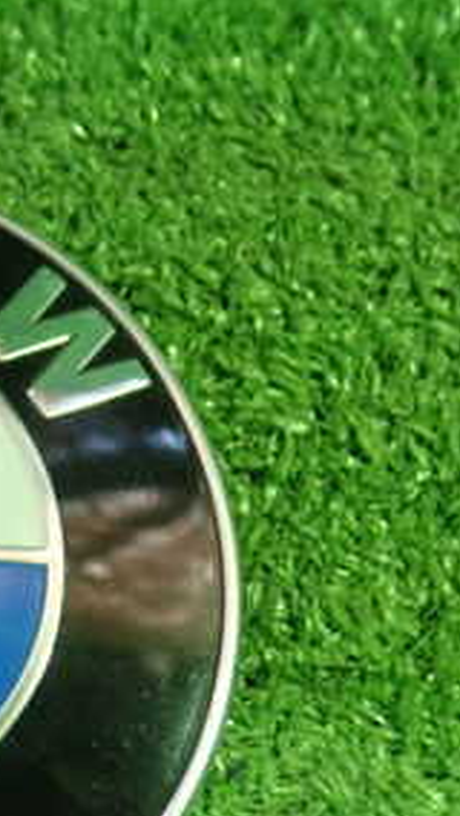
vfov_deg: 29.9
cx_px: -172
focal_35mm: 69
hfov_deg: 16.4
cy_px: 635
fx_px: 1494
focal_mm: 5.5
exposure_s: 1/50
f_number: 2.3
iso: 800
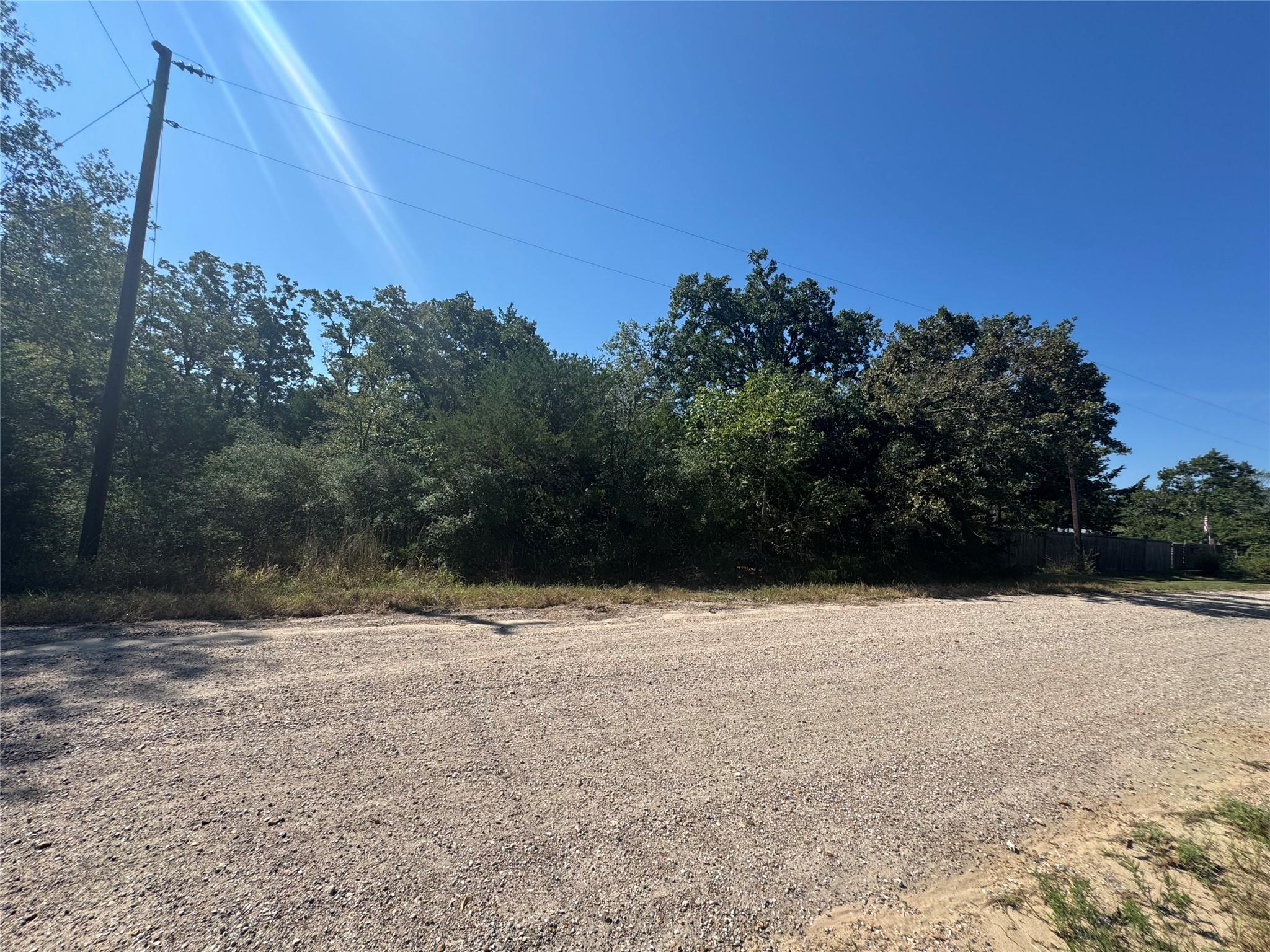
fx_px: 514
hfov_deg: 102.1
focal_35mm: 14
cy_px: 476
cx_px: 635
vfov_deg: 85.7
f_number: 2.2
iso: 50
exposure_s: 1/1217
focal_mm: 2.22
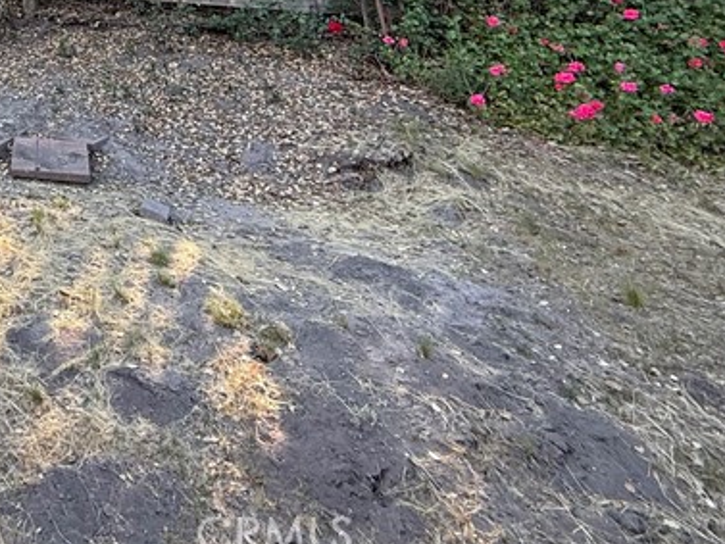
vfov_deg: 29.6
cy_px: -177
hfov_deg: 36.1
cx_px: -175
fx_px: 796
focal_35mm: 38
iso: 64
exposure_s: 1/99
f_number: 2.2
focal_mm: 2.22
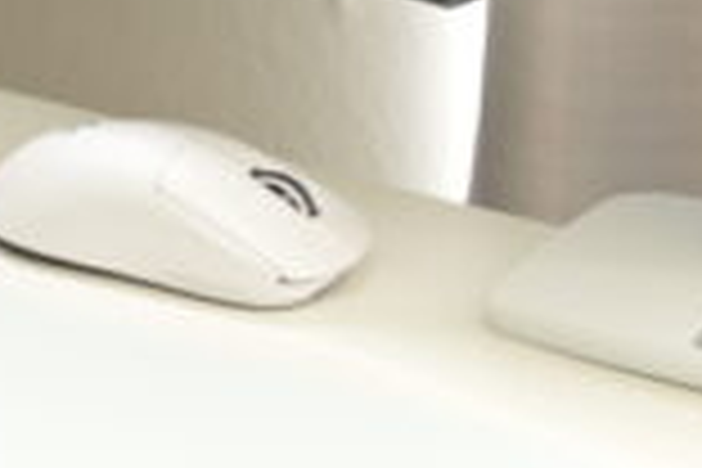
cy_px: -479
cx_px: -1148
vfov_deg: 5.1
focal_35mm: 263
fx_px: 5128
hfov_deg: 7.2
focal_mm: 40
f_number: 5
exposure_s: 1/13
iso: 100
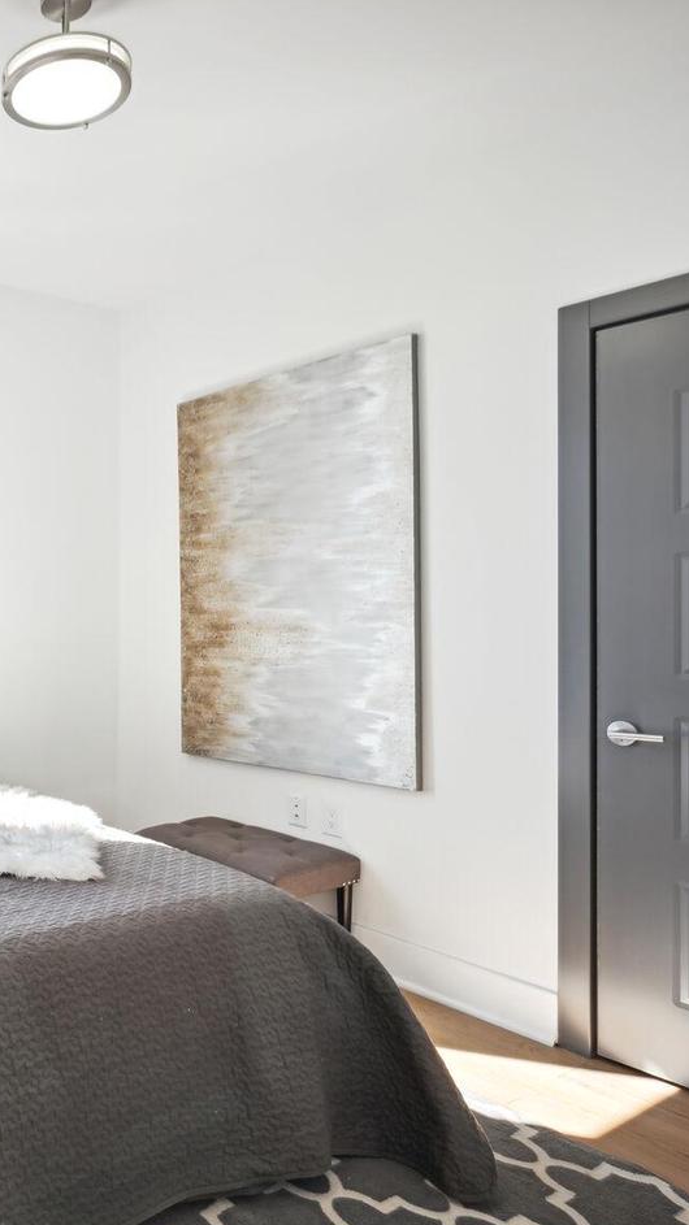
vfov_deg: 76.3
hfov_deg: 37.5
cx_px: -116
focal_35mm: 24
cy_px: 612
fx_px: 780
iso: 100
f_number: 9
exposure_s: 1/30
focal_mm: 15
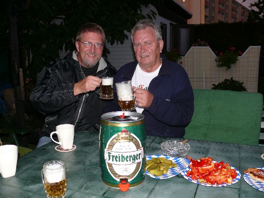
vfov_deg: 40.7
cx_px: 132
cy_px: 99
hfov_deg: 52.6
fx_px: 267
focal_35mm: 35
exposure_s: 1/30
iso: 100
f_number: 2.8
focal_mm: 7.4
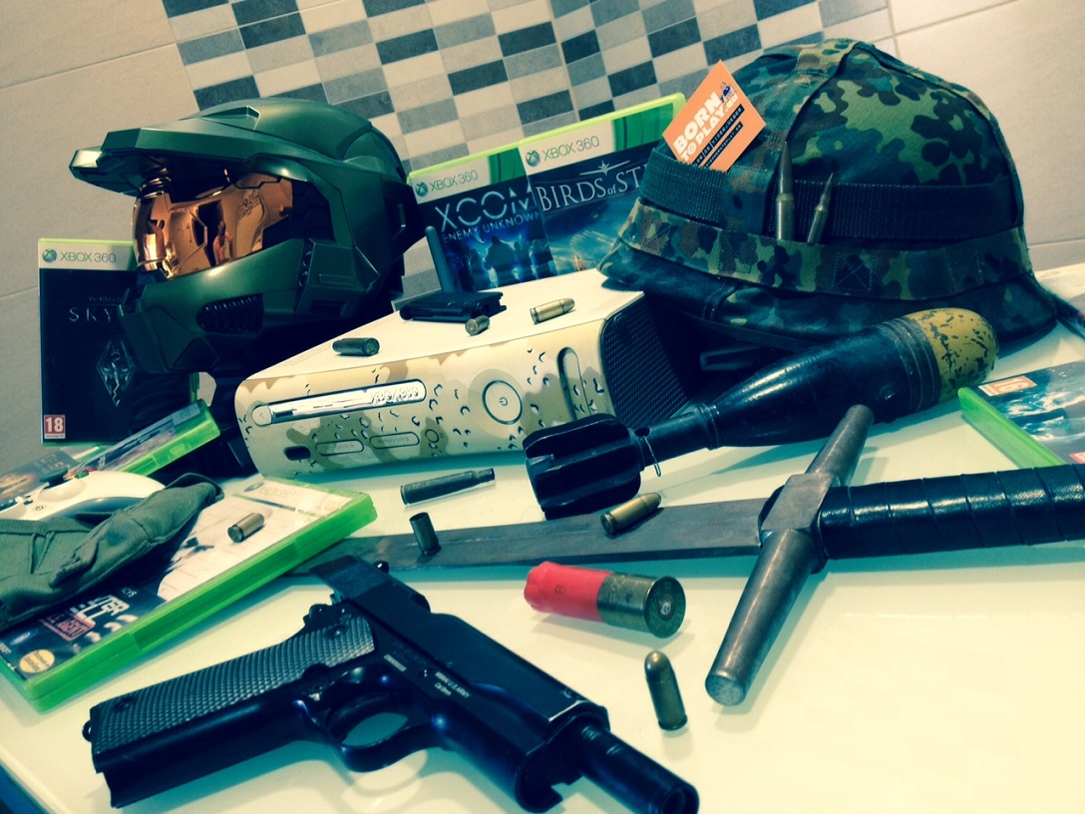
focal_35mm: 35
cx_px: 542
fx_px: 1097
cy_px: 407
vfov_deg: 40.7
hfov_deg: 52.6
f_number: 2.4
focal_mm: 4.28
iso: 64
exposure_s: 1/20
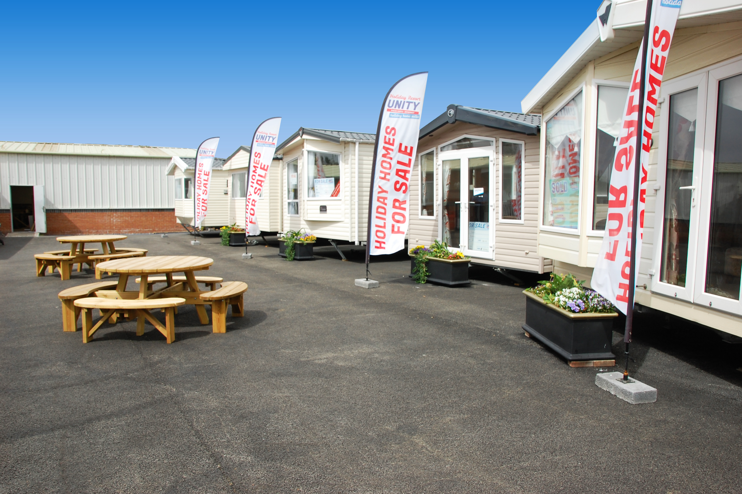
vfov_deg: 50.3
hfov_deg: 70.5
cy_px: 247
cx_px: 371
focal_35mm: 26
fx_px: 525
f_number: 9
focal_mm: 17
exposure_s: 1/320
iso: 200
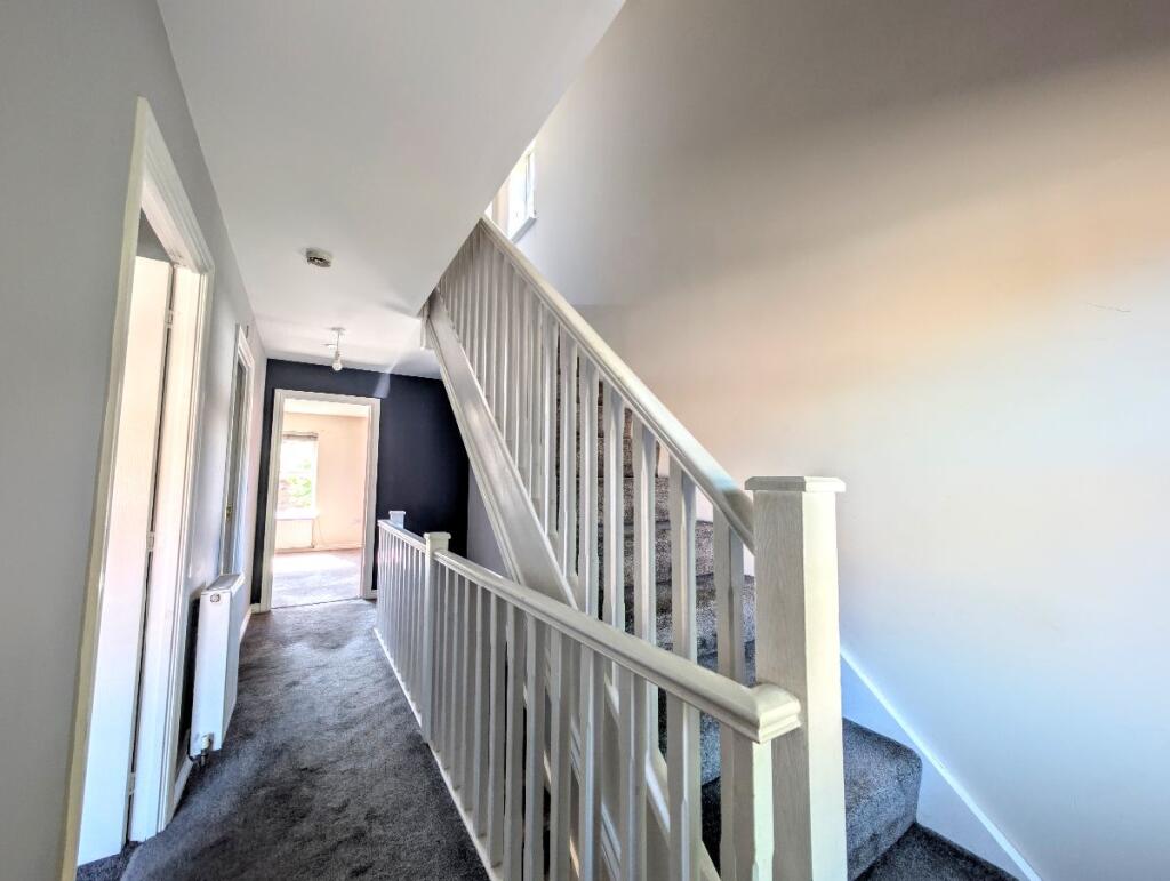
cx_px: 585
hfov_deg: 110.5
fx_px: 406
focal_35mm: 12
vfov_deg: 94.6
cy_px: 440
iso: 50
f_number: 1.7
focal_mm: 2.02
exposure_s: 1/70
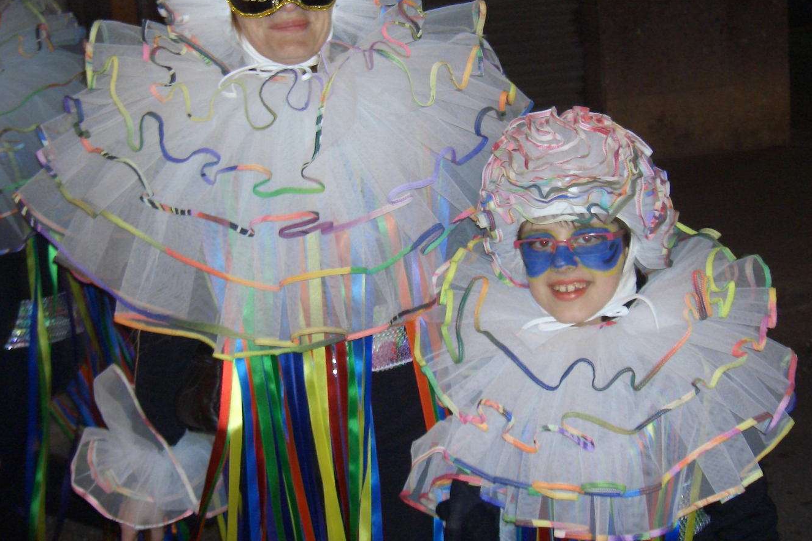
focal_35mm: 49
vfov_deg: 27.4
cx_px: 431
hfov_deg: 40.3
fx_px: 1105
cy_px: 194
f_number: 2.8
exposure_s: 1/60
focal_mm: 8
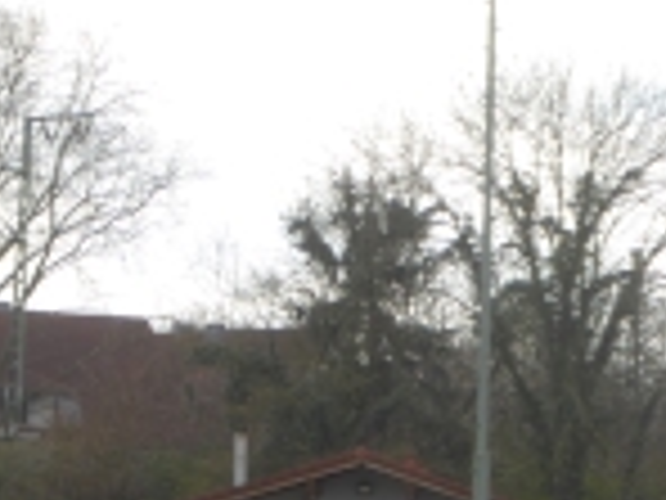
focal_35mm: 256
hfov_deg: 7.6
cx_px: -338
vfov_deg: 5.8
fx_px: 4925
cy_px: 482
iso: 80
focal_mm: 15
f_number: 4.8
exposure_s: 1/250
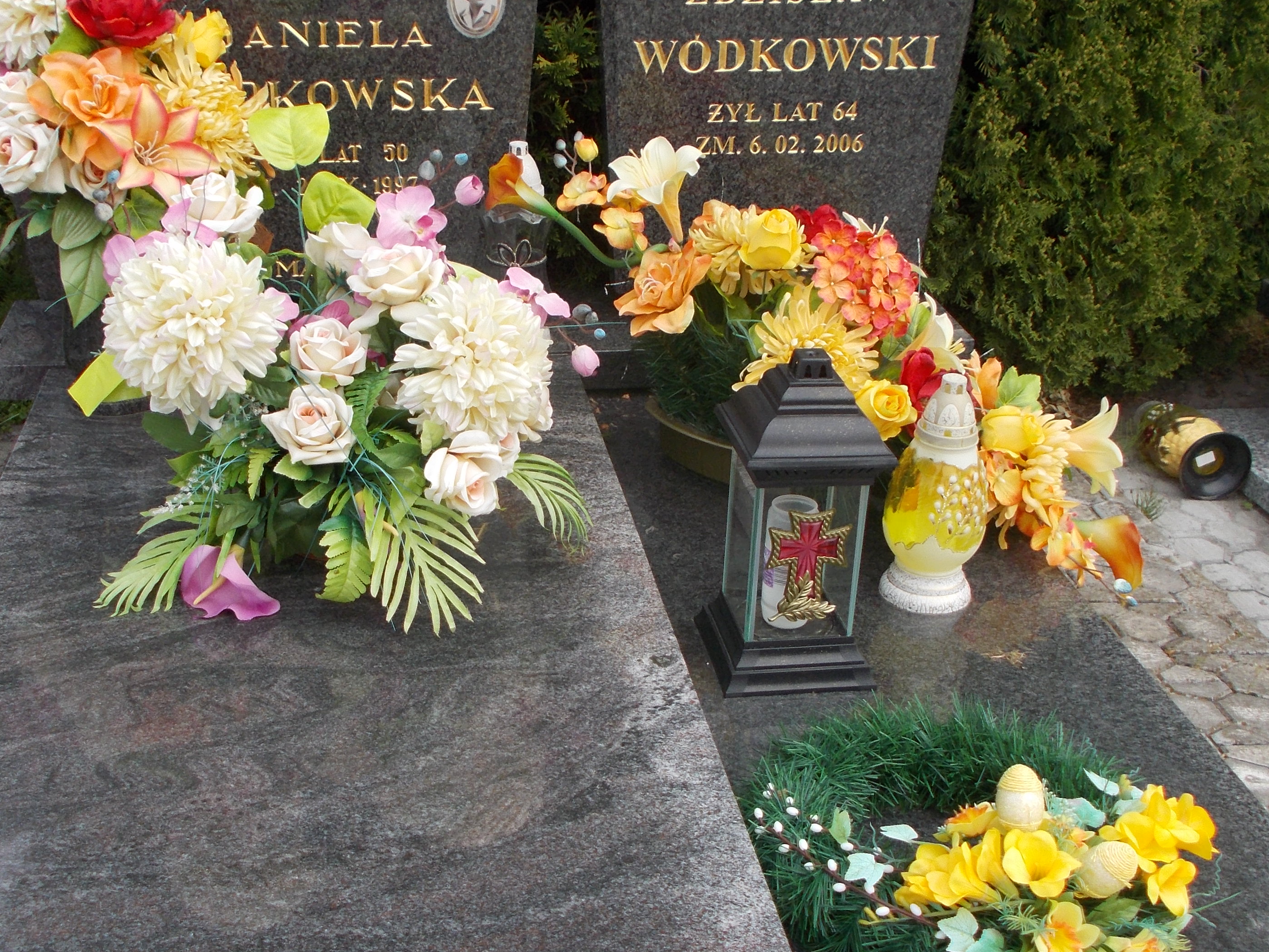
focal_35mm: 43
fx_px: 1576
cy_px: 539
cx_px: 538
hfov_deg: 43.7
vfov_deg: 33.6
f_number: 3.2
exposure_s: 1/500
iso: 80
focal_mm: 4.6
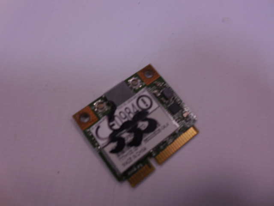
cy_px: 103
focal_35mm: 26
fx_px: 206
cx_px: 137
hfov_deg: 67.3
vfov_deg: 53.1
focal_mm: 4.6
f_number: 3.5
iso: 125
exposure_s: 1/40
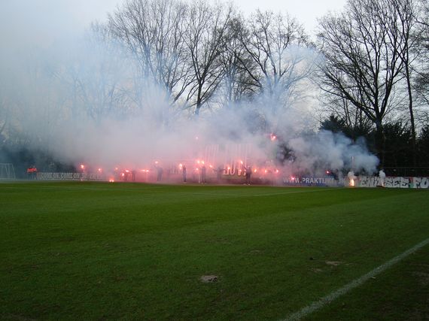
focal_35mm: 38
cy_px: 160
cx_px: 214
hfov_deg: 49.0
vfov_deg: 37.7
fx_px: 471
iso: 50
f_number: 2.9
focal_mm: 6.3
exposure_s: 1/250
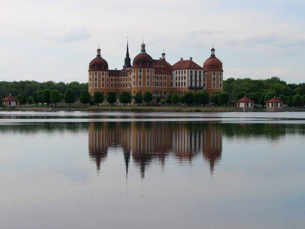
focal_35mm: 82
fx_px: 723
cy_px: 115
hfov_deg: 23.8
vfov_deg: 18.0
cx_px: 146
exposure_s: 1/724
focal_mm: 16.05
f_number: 4
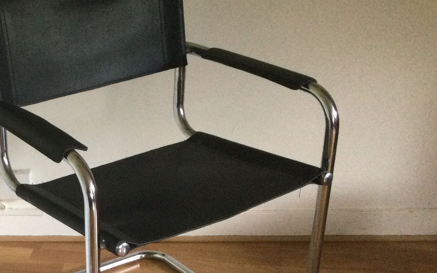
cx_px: 41
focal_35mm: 64
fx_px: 762
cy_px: 270
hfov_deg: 30.5
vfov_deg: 19.7
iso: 160
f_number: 2.4
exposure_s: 1/33
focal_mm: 3.3
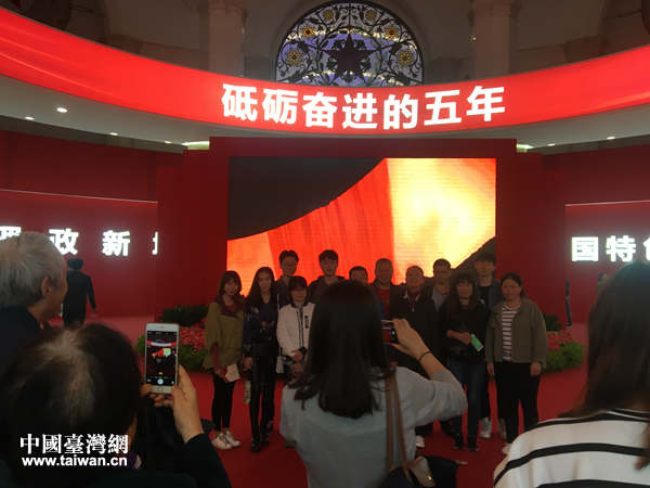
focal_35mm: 29
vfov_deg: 48.2
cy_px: 244
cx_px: 325
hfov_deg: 61.7
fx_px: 545
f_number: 2.2
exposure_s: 1/33
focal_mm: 4.15
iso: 25
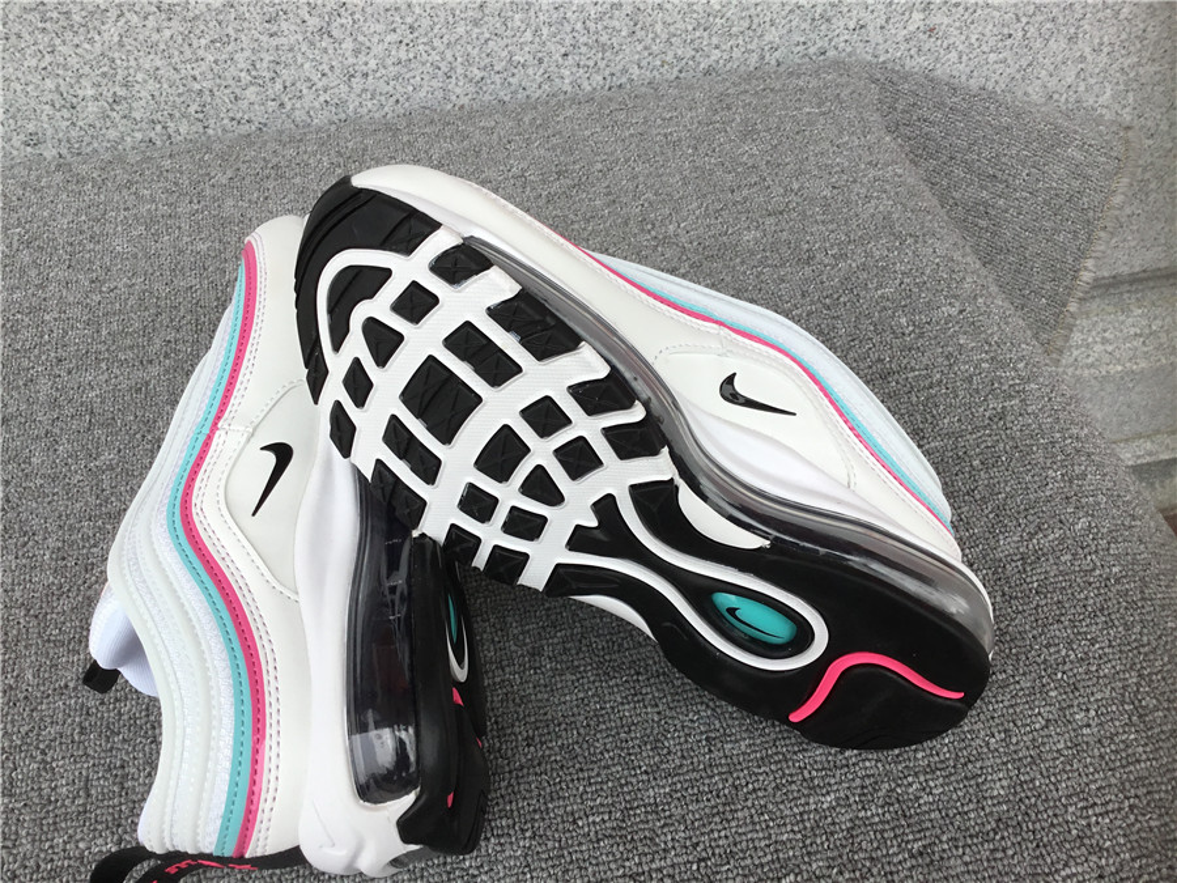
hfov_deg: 58.4
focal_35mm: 31
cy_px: 442
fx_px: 1054
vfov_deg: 45.4
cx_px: 588
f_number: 2.4
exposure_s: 1/370
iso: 25
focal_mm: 3.3
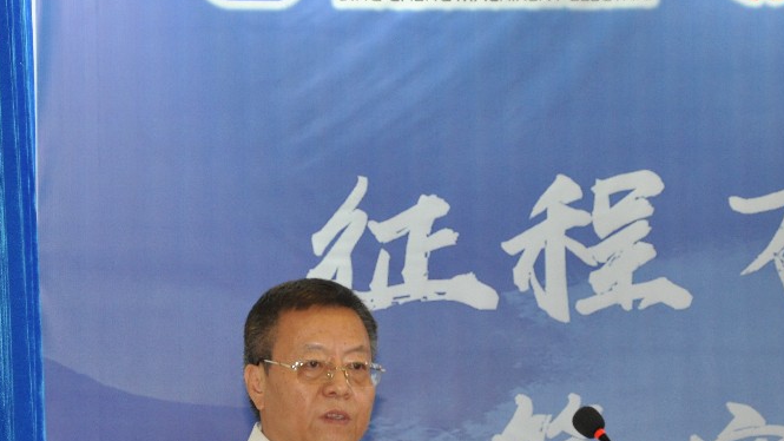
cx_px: 415
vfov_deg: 7.7
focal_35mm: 158
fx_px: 3284
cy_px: 419
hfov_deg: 13.6
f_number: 5.3
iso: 800
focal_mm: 62
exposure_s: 1/60
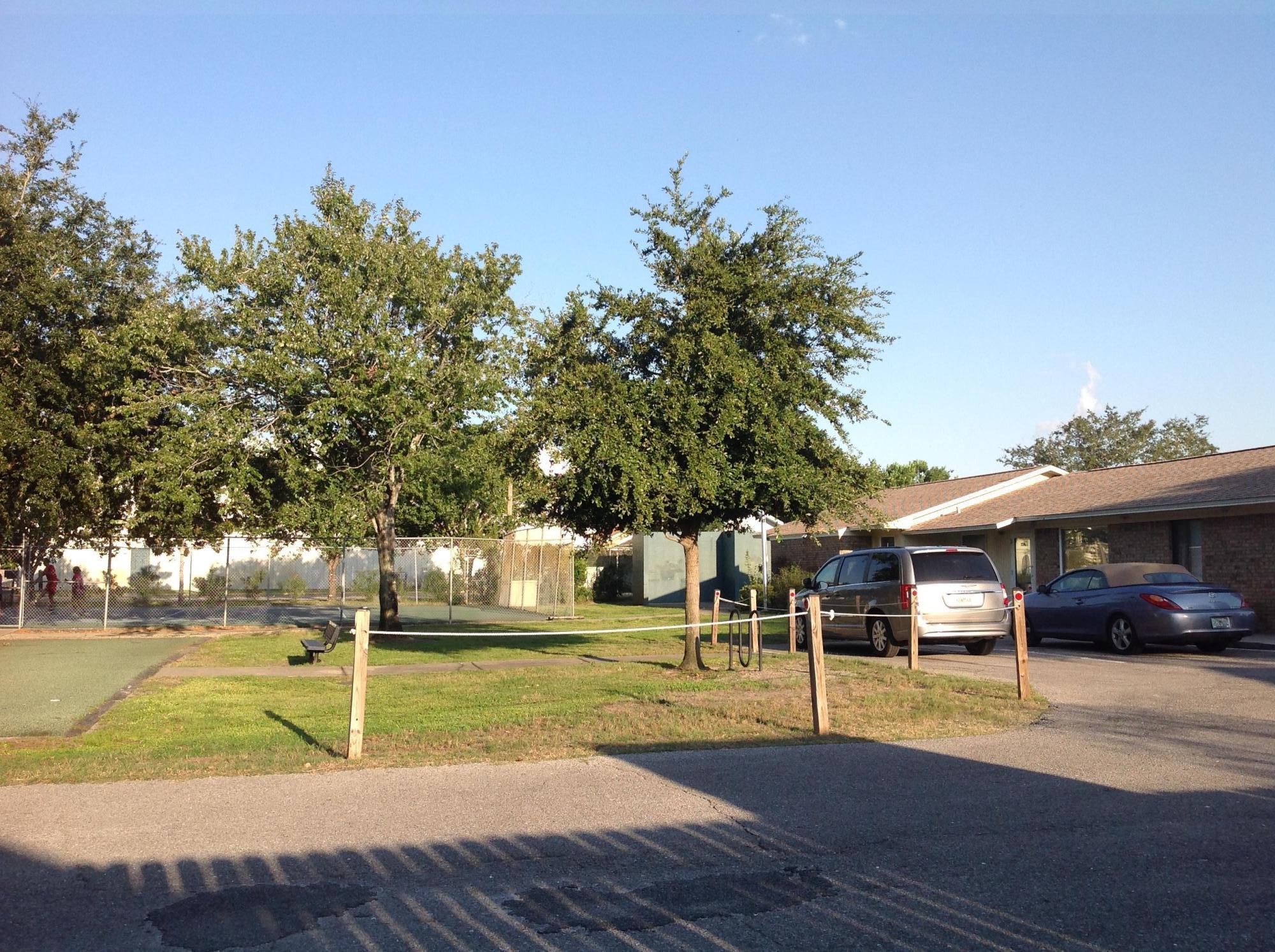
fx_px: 1287
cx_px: 638
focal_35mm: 35
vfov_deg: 40.6
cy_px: 476
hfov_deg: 52.7
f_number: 2.4
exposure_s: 1/1008
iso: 50
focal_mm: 4.28
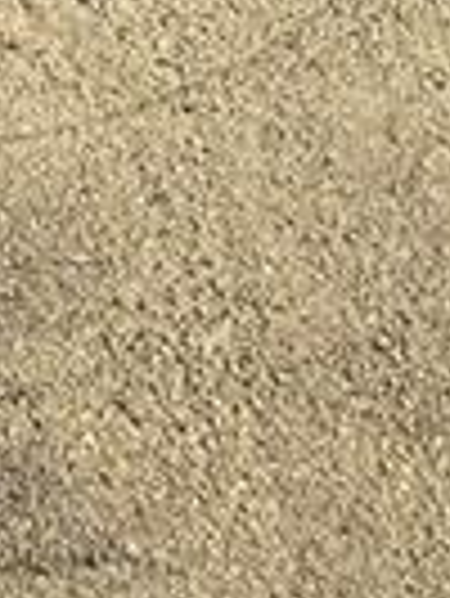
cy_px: -1039
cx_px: -302
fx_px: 2596
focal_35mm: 150
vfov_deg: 10.4
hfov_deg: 9.5
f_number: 1.5
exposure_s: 1/3831
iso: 50
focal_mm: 5.7
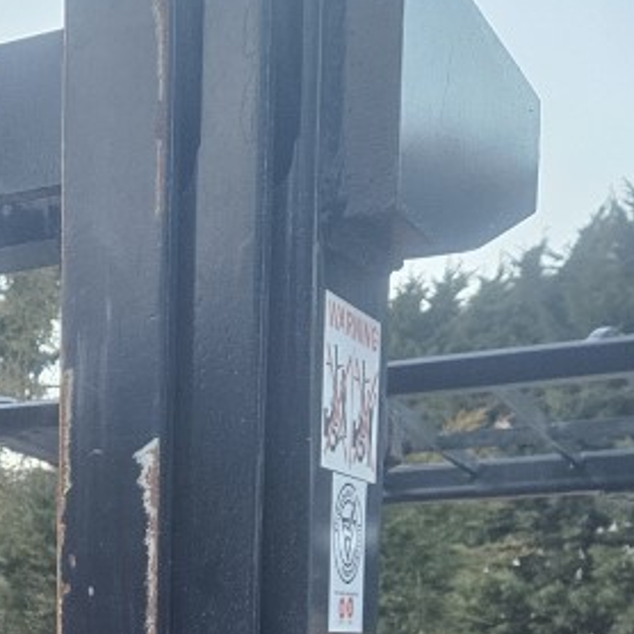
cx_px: -68
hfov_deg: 21.8
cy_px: 812
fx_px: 1554
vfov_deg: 21.1
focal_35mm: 75
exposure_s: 1/100
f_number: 1.8
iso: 250
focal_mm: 5.4
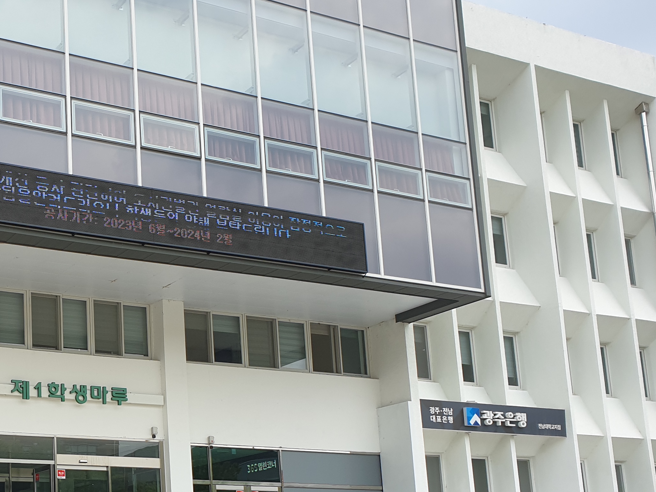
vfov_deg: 27.8
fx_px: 966
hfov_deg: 35.1
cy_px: 410
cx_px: 51
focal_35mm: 51
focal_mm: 4.3
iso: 50
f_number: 2.4
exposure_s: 1/744
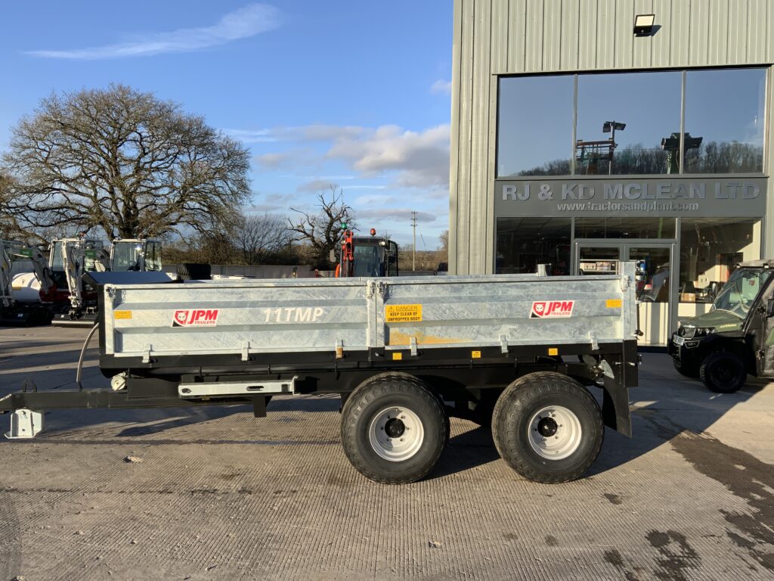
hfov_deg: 61.7
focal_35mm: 29
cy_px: 290
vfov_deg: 48.2
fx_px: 648
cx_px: 387
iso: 16
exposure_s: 1/1342
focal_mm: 3
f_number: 1.8
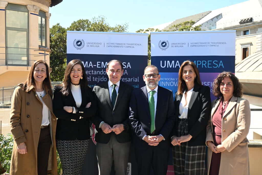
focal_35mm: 41
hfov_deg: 47.1
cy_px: 88
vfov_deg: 32.5
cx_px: 131
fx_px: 300
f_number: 5.6
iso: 100
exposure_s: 1/125
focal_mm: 27.5
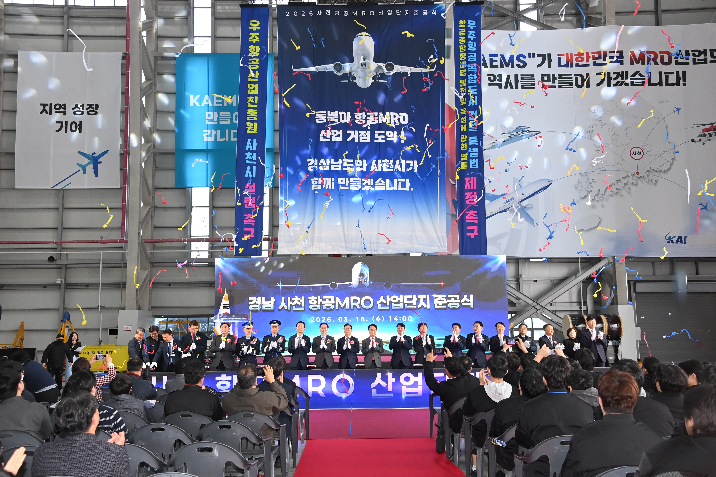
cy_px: 238
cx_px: 358
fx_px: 557
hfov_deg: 65.5
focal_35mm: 28
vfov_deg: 46.4
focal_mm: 28
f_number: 6.3
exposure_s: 1/250
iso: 2500
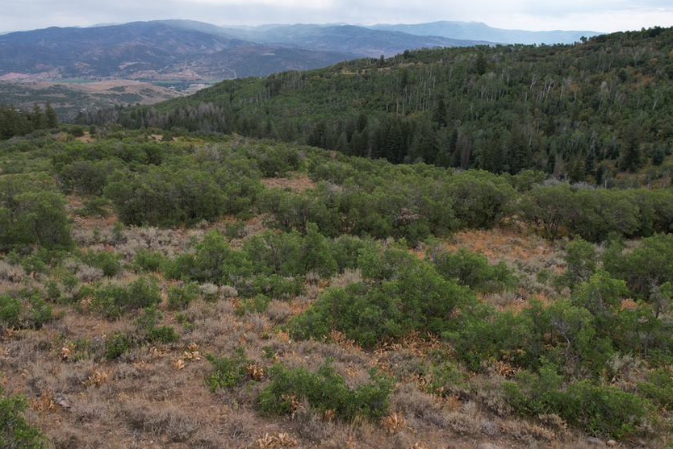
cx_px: 288
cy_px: 226
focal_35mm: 27
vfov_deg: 48.0
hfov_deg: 67.0
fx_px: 505
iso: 120
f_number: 2.8
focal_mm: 8.38
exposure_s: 1/1000
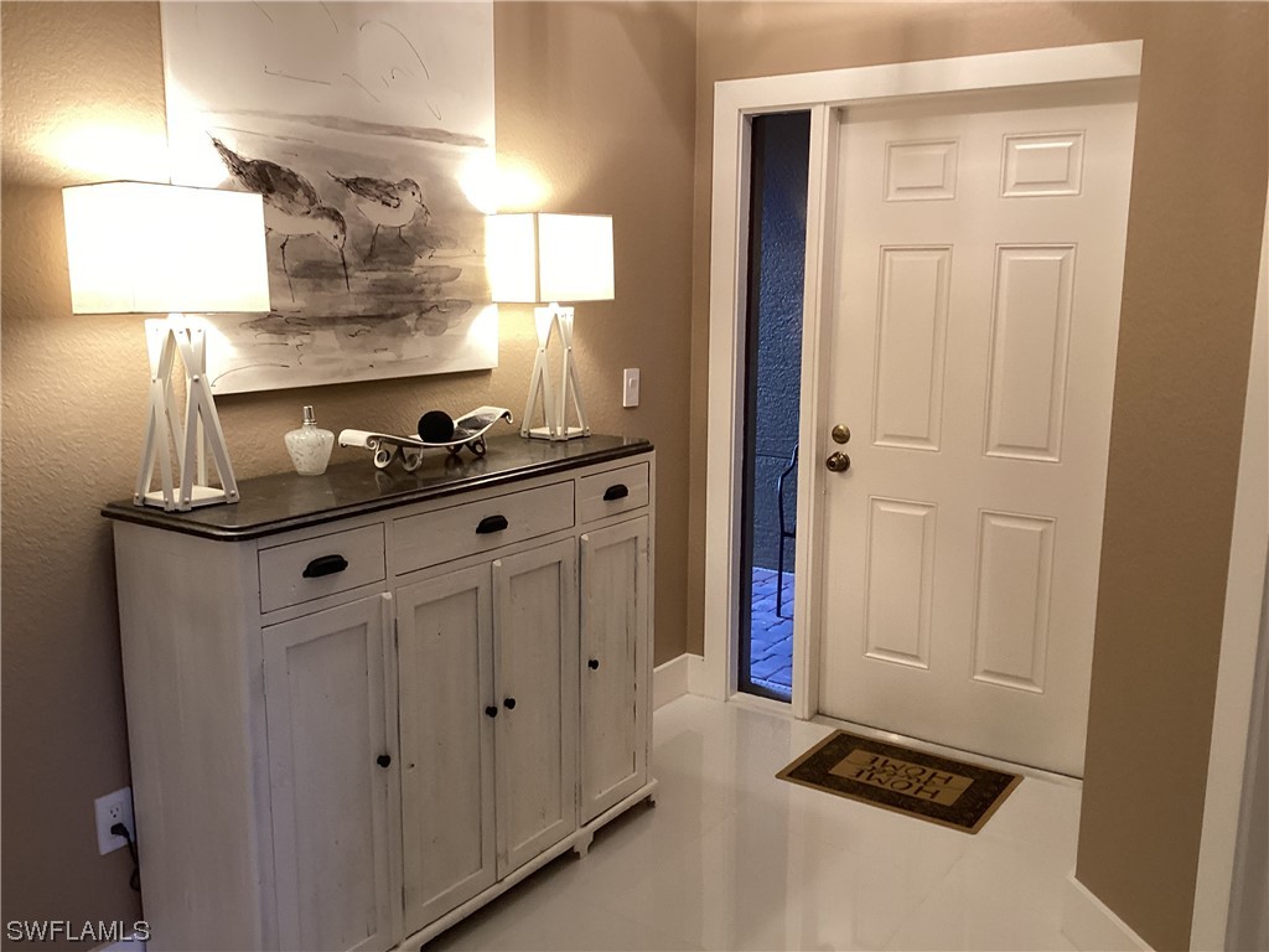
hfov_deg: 58.4
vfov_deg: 45.4
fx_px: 1136
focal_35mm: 31
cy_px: 476
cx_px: 634
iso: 160
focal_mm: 3.3
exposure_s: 1/60
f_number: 2.4
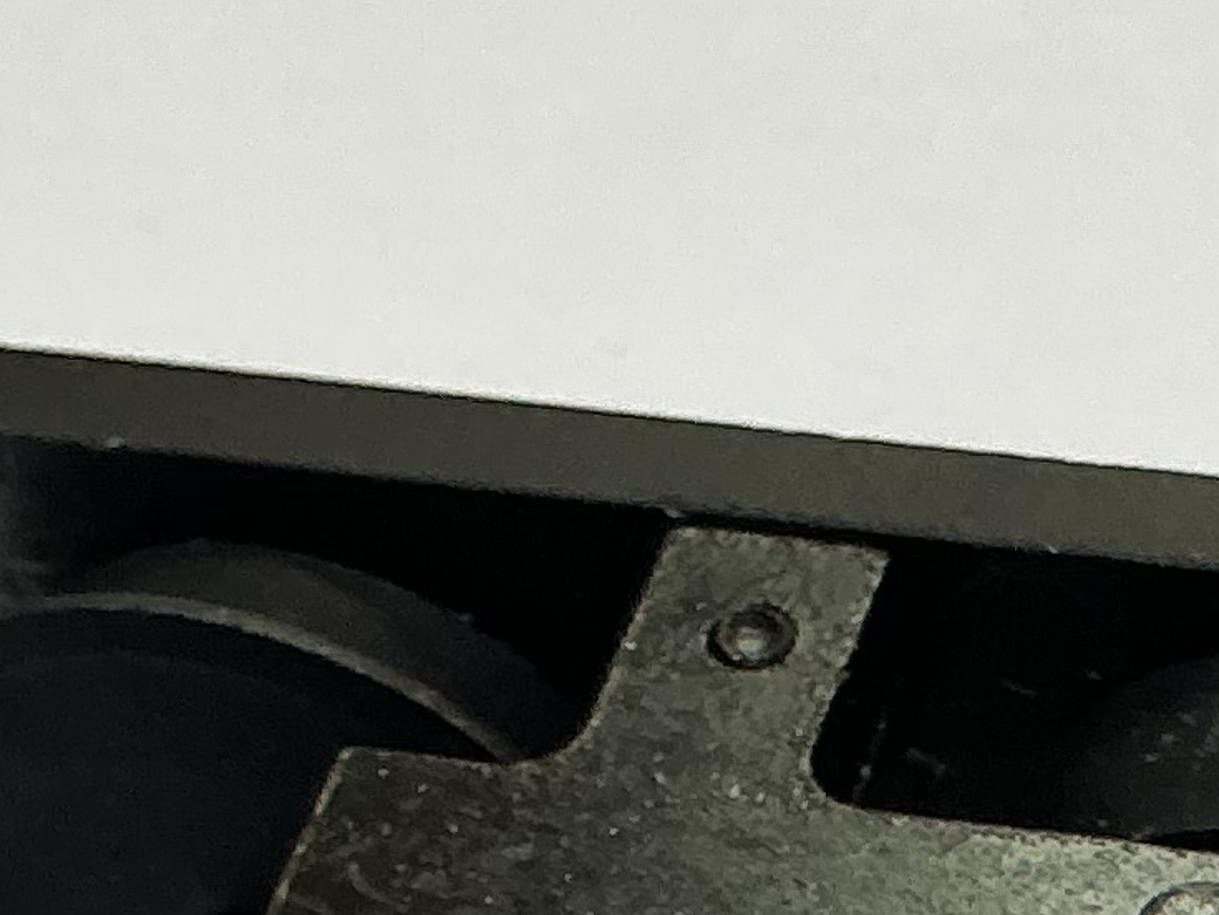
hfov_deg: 11.9
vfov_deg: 8.7
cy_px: 2006
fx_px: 5602
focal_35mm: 159
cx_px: 1768
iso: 32
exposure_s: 1/100
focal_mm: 3
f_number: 1.8
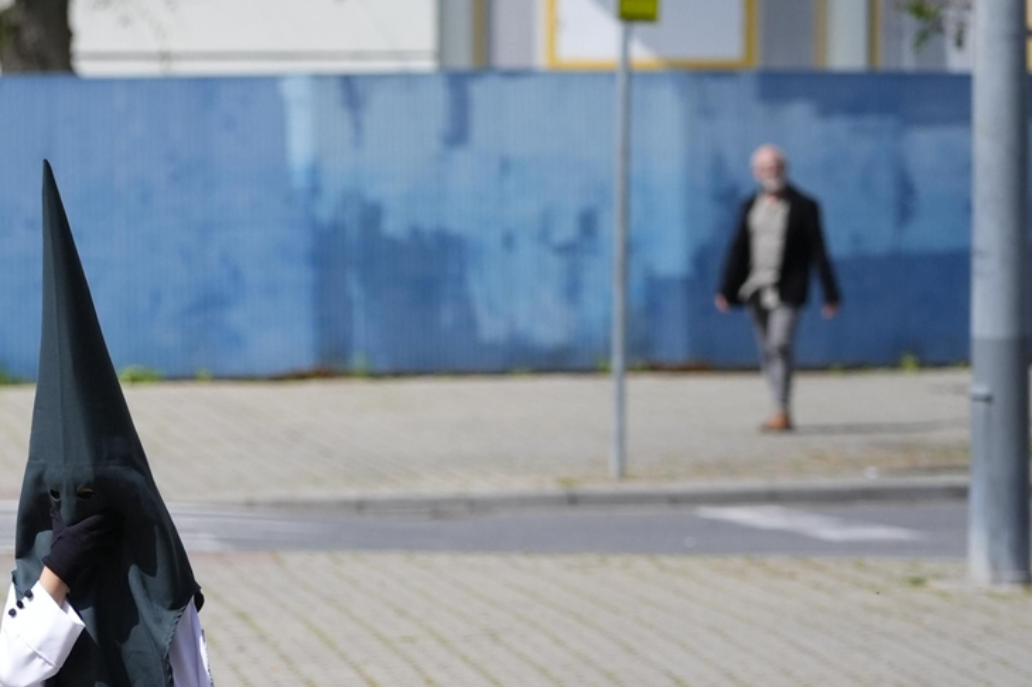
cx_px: -198
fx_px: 6361
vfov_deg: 6.2
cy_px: 702
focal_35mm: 222
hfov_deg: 9.2
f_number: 2.8
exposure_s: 1/10000
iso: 500
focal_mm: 81
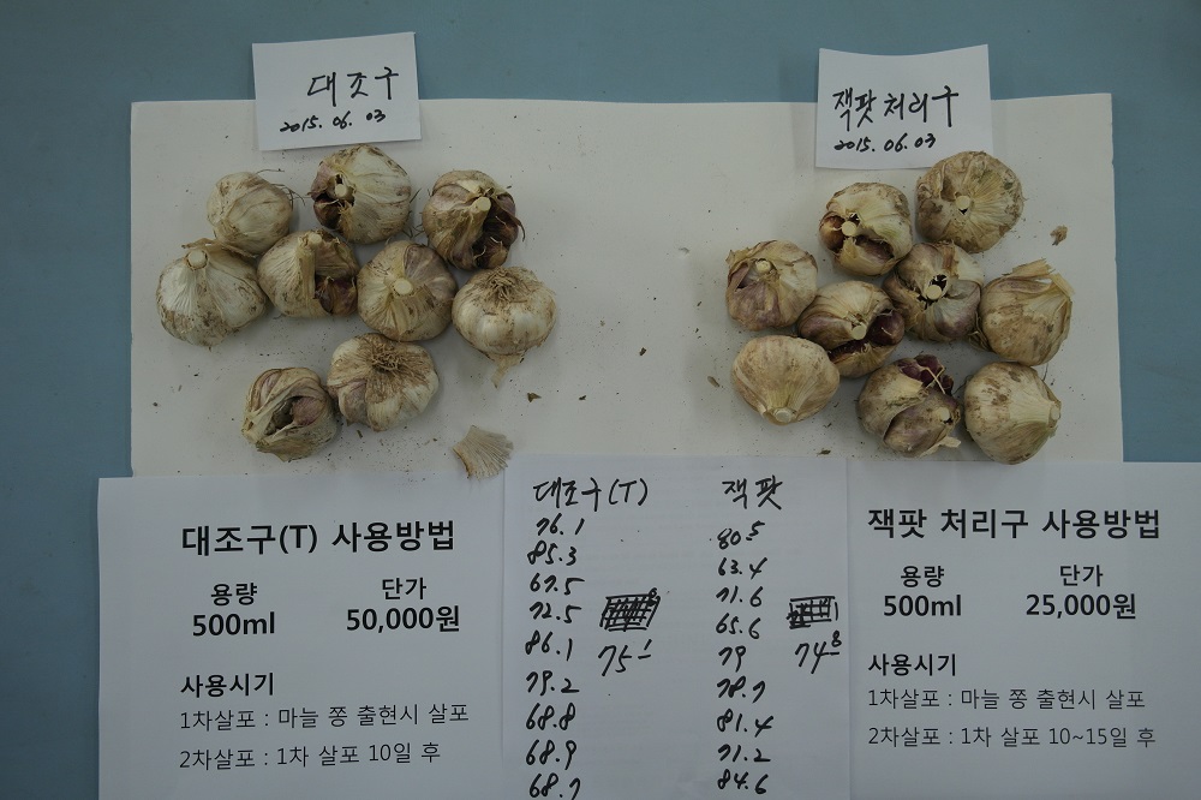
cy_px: 400
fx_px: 967
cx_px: 600
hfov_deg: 63.7
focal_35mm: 29
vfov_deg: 44.9
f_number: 3.5
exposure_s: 1/80
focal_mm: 19
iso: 200
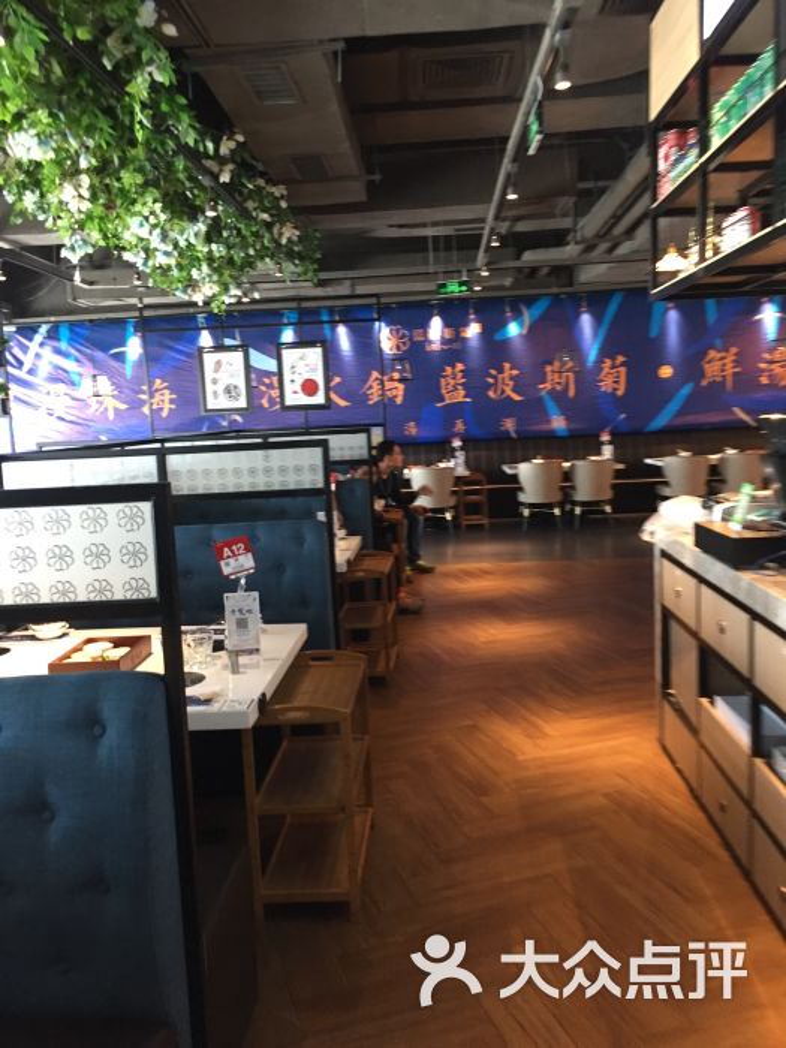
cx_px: 393
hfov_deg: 48.2
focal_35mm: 29
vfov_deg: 61.7
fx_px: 878
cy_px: 524
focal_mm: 4.15
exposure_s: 1/33
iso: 160
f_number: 2.2
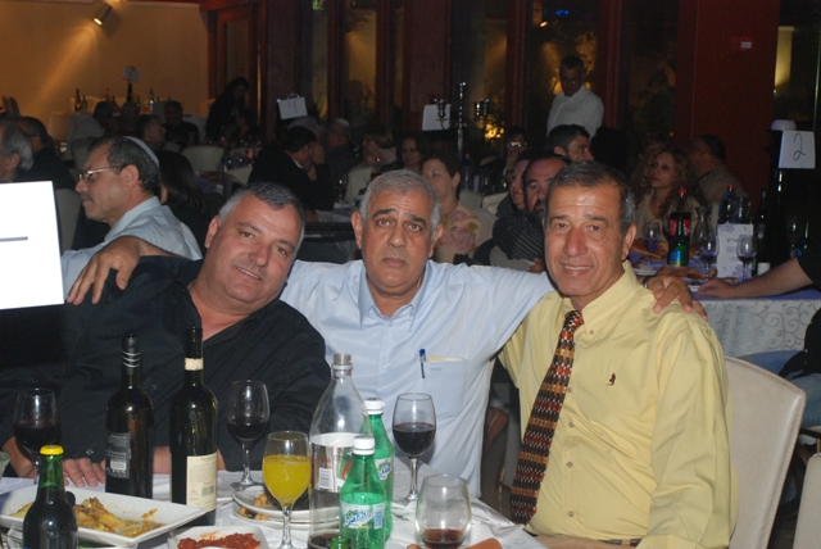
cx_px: 410
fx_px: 1438
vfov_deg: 21.6
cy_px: 274
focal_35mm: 63
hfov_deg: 31.9
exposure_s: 1/60
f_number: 7.1
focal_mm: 42
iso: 1000
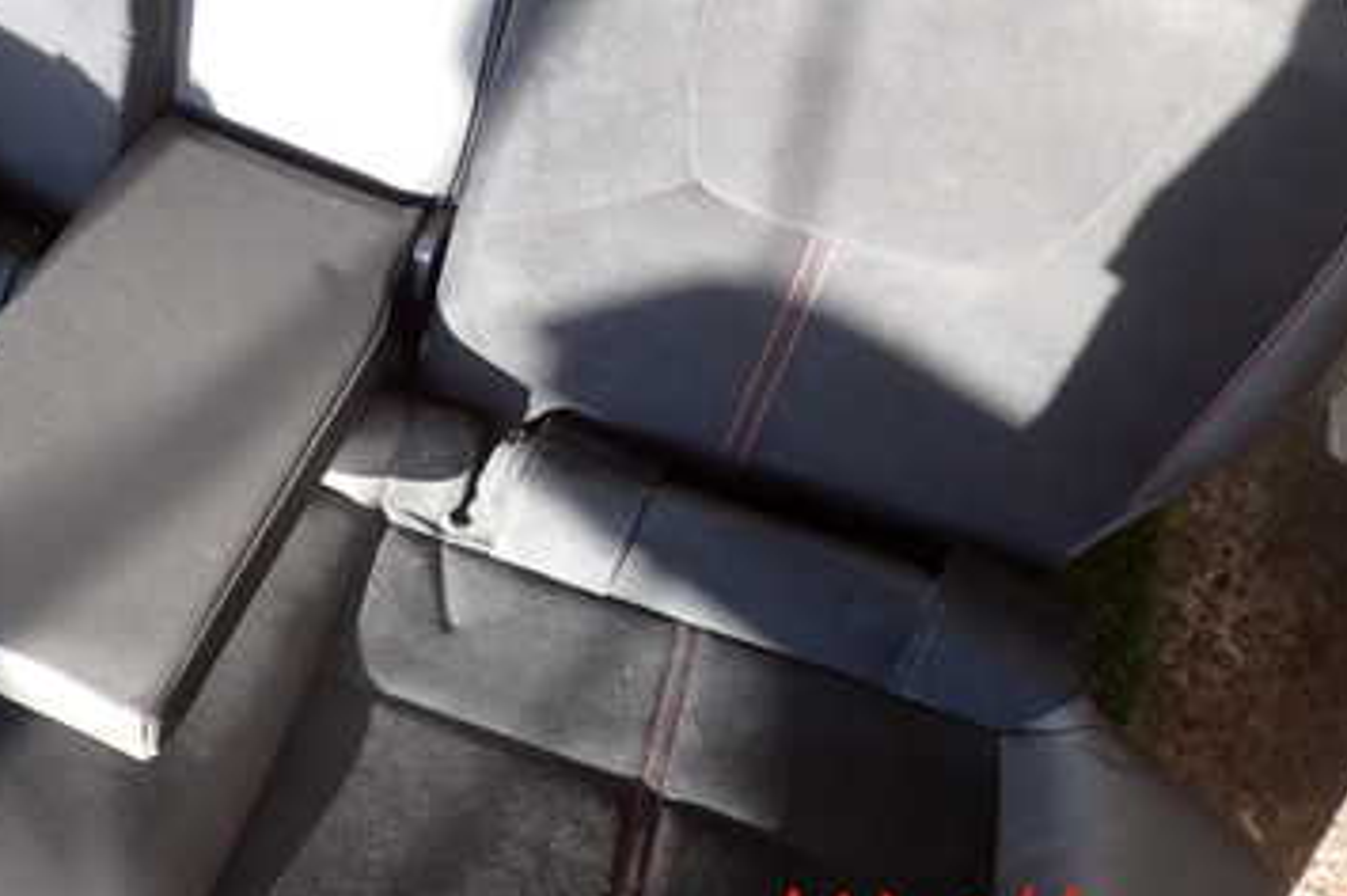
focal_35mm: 44
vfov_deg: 29.4
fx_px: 1645
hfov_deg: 44.2
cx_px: 505
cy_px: 121
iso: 100
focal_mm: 4.5
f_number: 2
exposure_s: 1/100
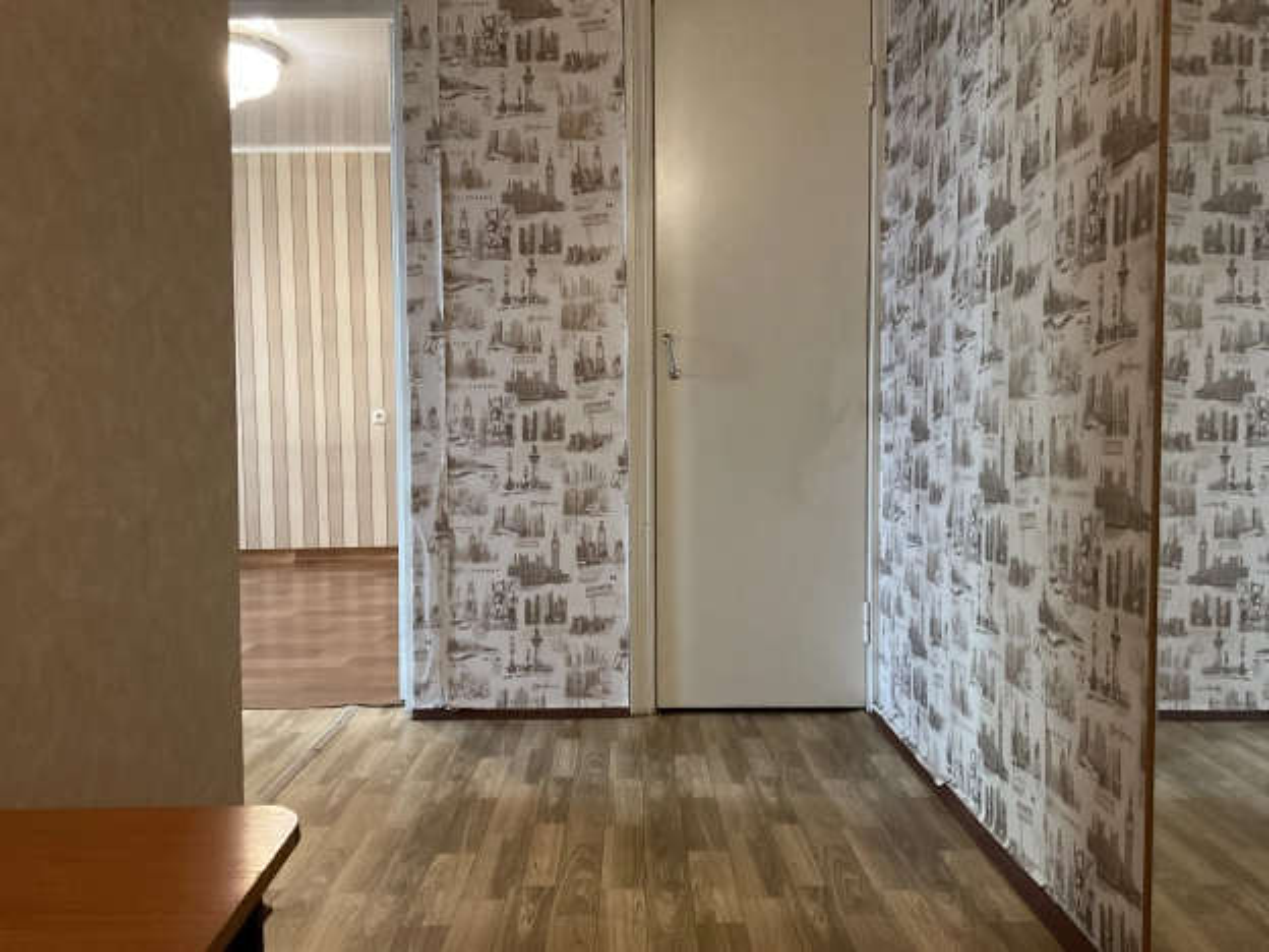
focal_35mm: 29
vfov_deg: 48.2
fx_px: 1063
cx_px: 634
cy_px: 476
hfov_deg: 61.7
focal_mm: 3
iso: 320
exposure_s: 1/33
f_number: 1.8
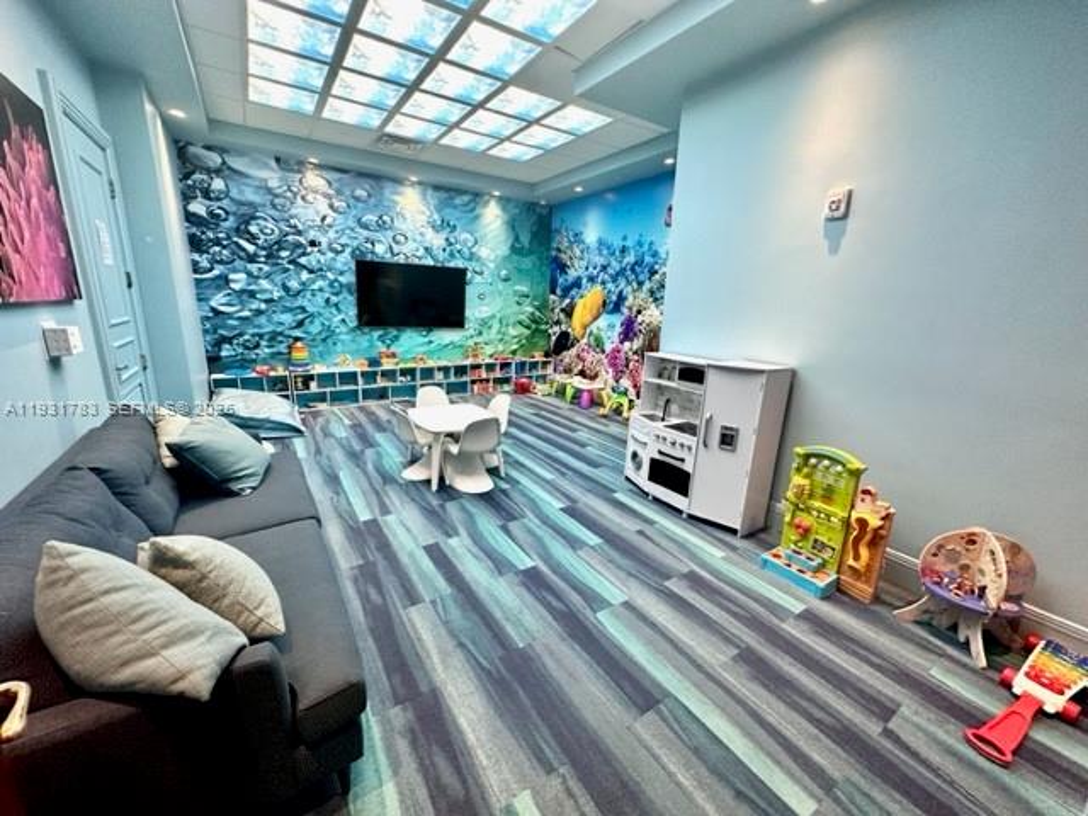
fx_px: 440
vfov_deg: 85.7
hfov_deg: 102.1
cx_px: 544
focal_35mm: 14
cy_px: 408
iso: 250
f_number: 2.2
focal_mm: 2.22
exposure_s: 1/120
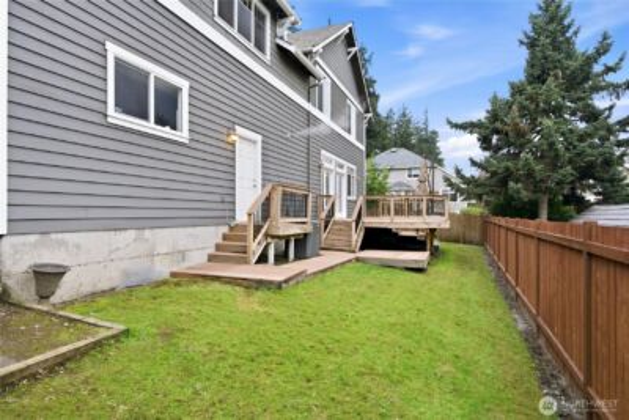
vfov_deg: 62.0
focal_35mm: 20
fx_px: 350
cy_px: 210
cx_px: 314
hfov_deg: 84.0
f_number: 9
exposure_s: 1/15
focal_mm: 20
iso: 400
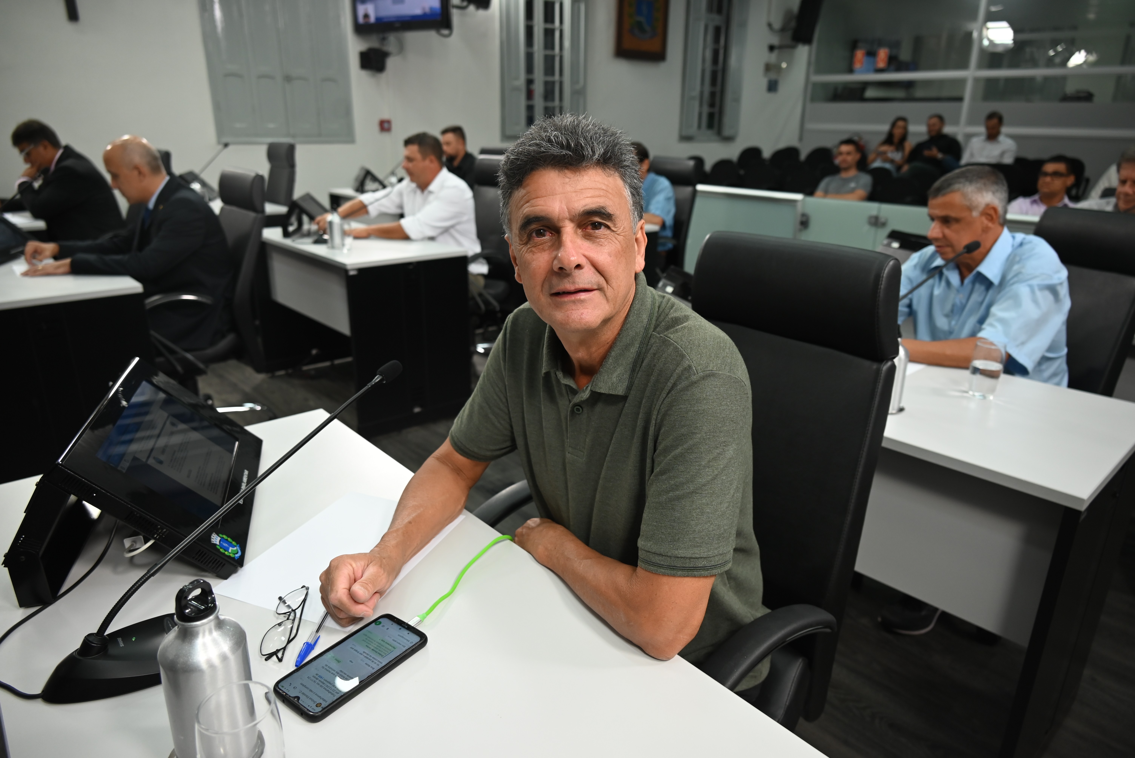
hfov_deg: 73.7
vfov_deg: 53.2
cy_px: 379
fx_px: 757
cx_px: 568
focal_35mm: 24
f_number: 4
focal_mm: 24
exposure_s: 1/125
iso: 640
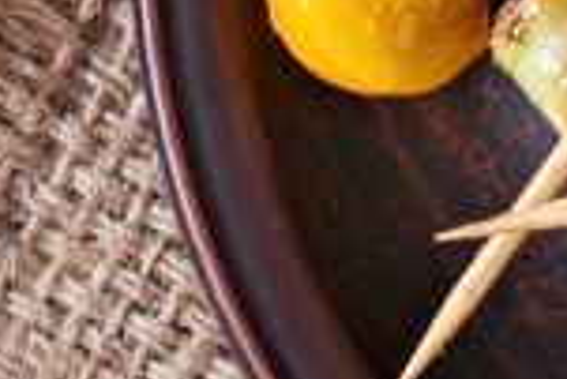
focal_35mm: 507
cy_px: -56
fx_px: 7993
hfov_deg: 4.1
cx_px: 458
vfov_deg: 2.7
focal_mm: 50
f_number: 11
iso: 100
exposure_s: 1/200
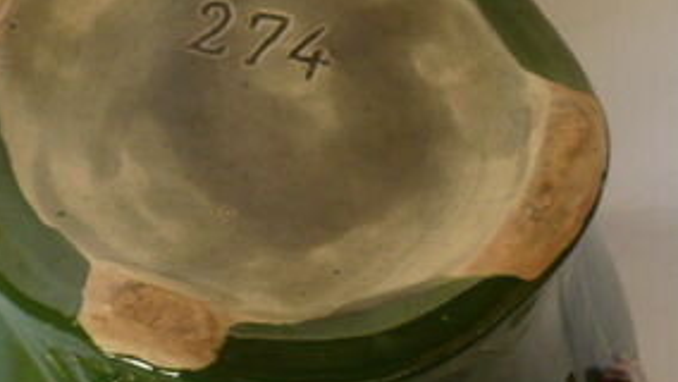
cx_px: 286
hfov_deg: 24.7
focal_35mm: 86
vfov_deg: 14.0
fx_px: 1547
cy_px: 301
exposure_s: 1/30
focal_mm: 5.8
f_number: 2.8
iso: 160
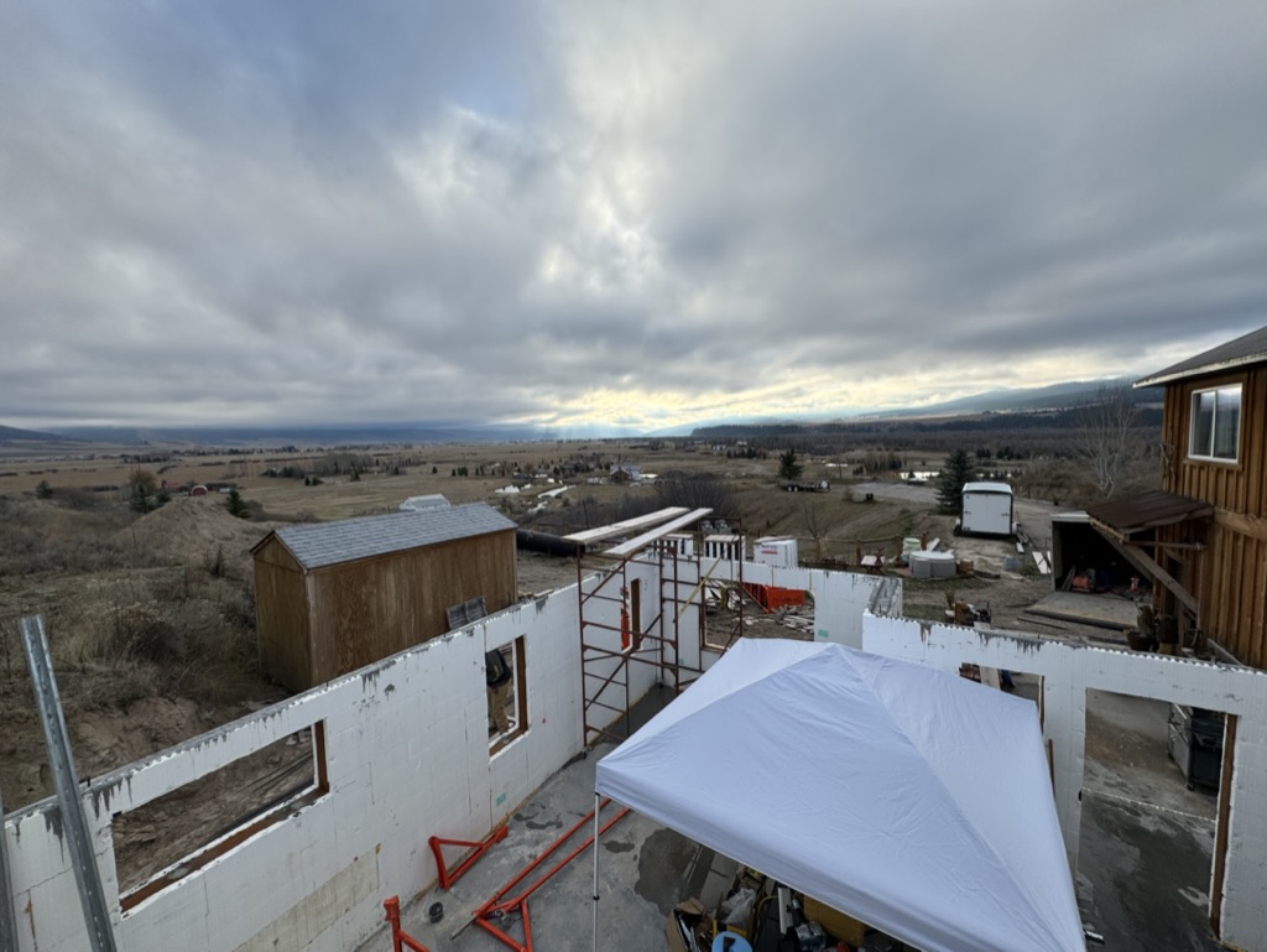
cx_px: 634
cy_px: 476
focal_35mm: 14
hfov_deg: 102.0
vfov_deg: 85.7
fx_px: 513
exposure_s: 1/932
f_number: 2.2
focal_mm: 2.22
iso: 50
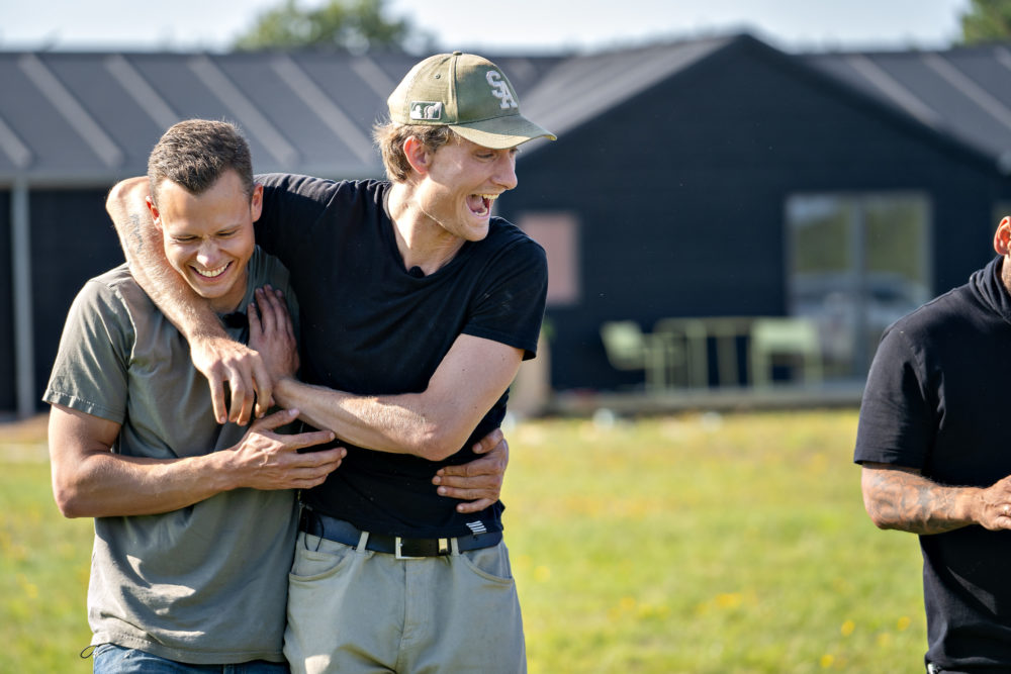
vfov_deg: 7.7
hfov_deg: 11.5
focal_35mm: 178
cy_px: 337
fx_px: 4999
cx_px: 506
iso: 400
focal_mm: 178
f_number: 4.5
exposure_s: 1/640
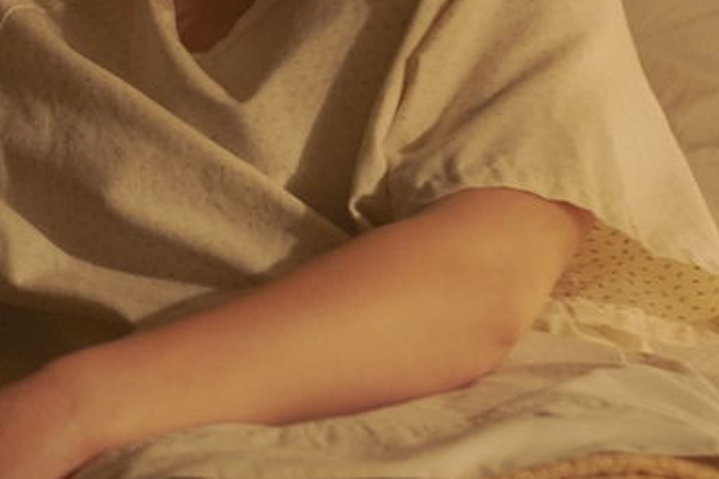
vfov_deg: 3.8
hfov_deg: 5.6
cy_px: 63
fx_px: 7286
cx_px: -436
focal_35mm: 365
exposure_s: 1/125
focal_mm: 56
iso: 800
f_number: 2.5
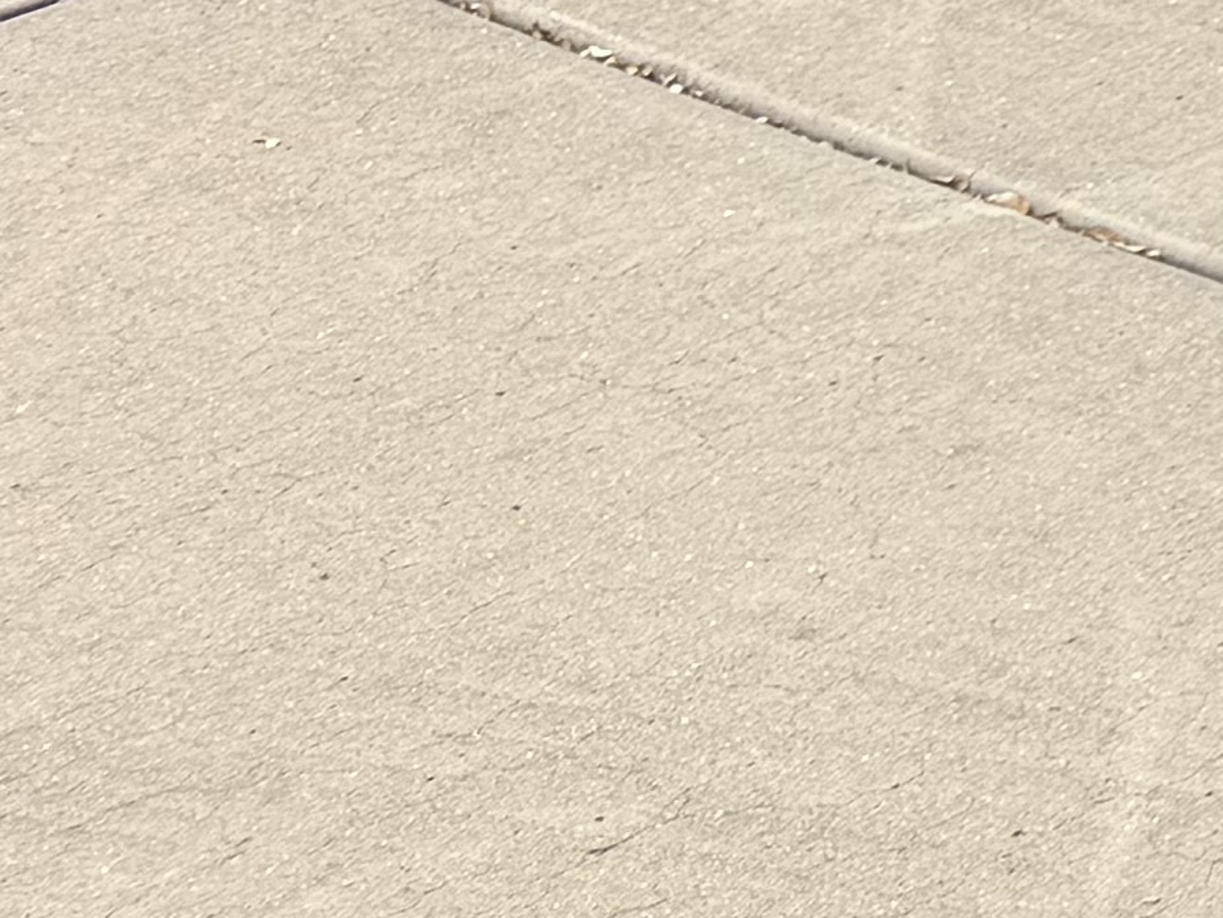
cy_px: -596
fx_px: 5230
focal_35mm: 148
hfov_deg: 9.9
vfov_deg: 9.6
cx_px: 3709
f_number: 1.78
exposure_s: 1/3425
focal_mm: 6.76
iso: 80
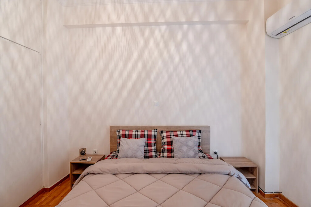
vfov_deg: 77.3
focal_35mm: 15
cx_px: 156
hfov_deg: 100.4
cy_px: 104
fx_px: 130
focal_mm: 15
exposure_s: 1/2.5
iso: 200
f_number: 5
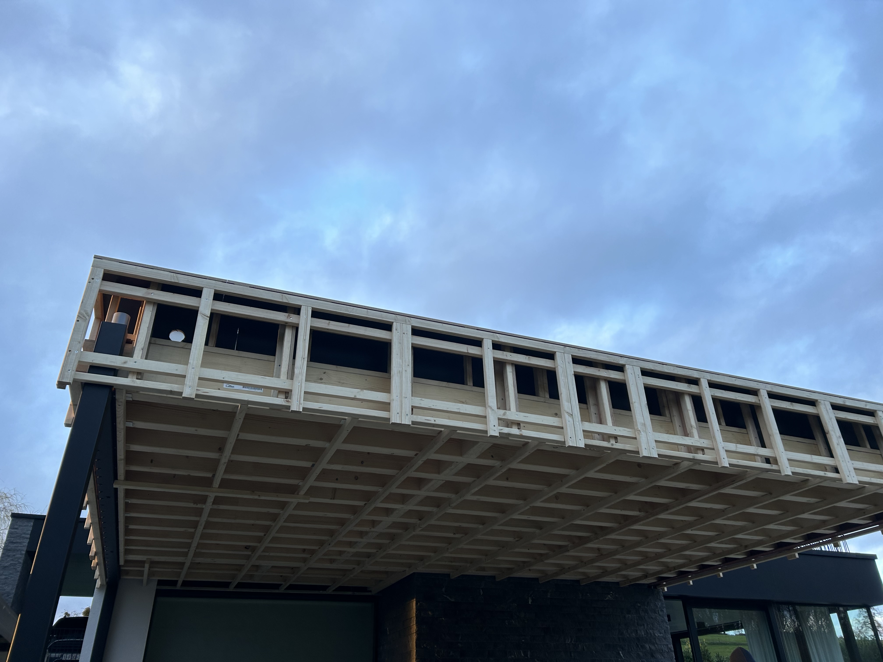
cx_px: 442
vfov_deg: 53.1
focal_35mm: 26
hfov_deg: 67.3
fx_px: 663
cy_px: 331
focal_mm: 5.7
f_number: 1.5
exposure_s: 1/132
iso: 32
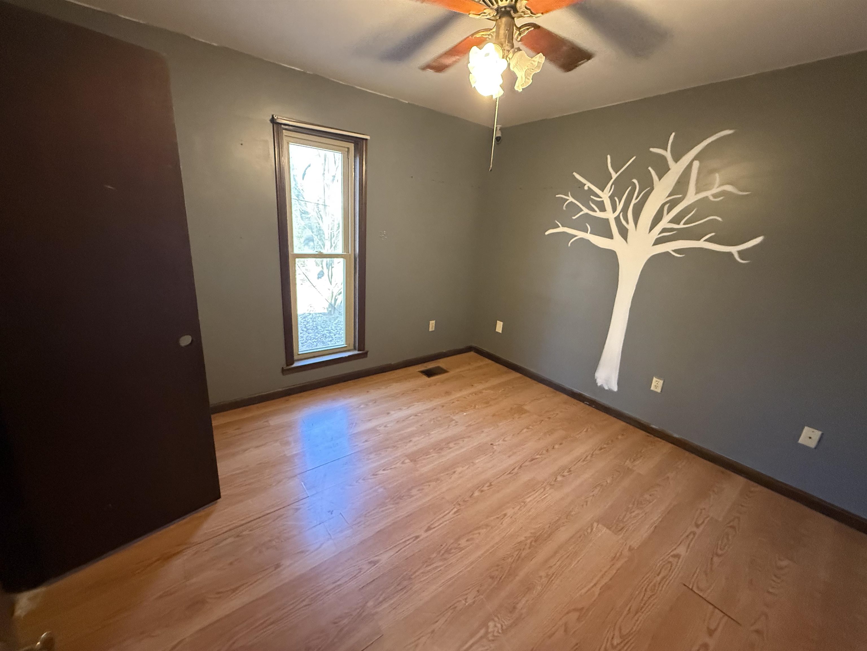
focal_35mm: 14
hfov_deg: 102.1
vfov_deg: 85.7
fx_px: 351
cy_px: 326
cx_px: 434
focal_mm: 2.22
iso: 800
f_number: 2.2
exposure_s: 1/60
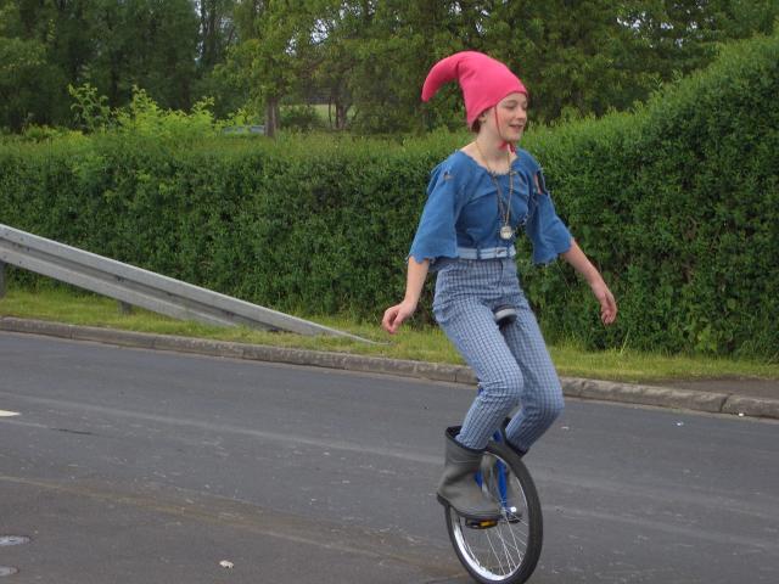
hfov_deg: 22.3
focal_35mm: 88
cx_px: 390
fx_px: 1980
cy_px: 292
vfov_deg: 16.8
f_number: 7
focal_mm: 14.6
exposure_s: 1/200
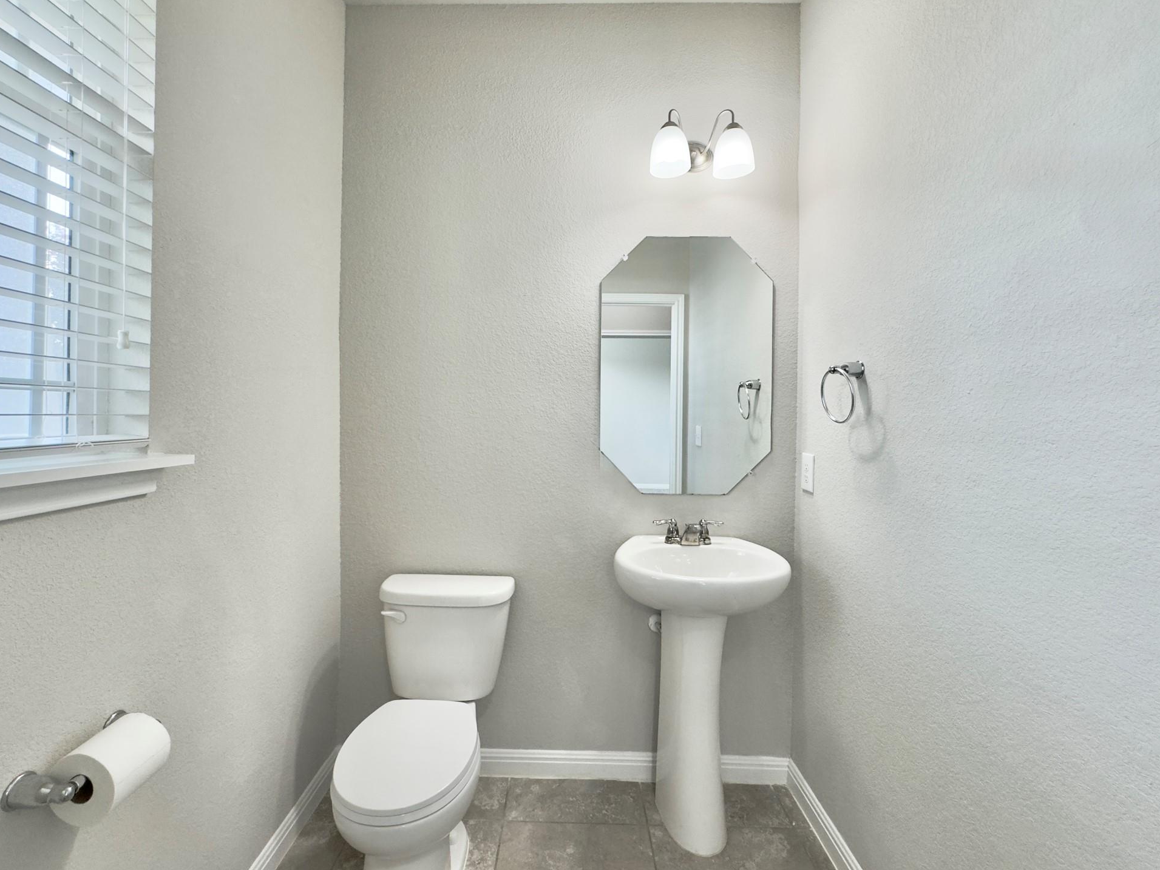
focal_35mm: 15
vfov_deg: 81.7
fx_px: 503
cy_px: 414
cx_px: 546
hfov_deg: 98.1
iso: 160
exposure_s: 1/120
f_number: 2.2
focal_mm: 2.22
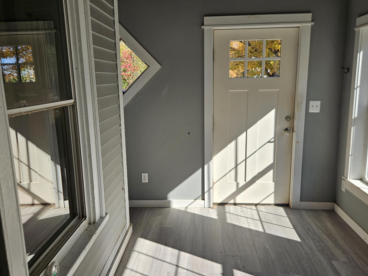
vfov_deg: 49.7
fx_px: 298
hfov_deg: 63.4
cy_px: 139
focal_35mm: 28
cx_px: 183
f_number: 1.8
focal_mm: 5.4
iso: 25
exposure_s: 1/466
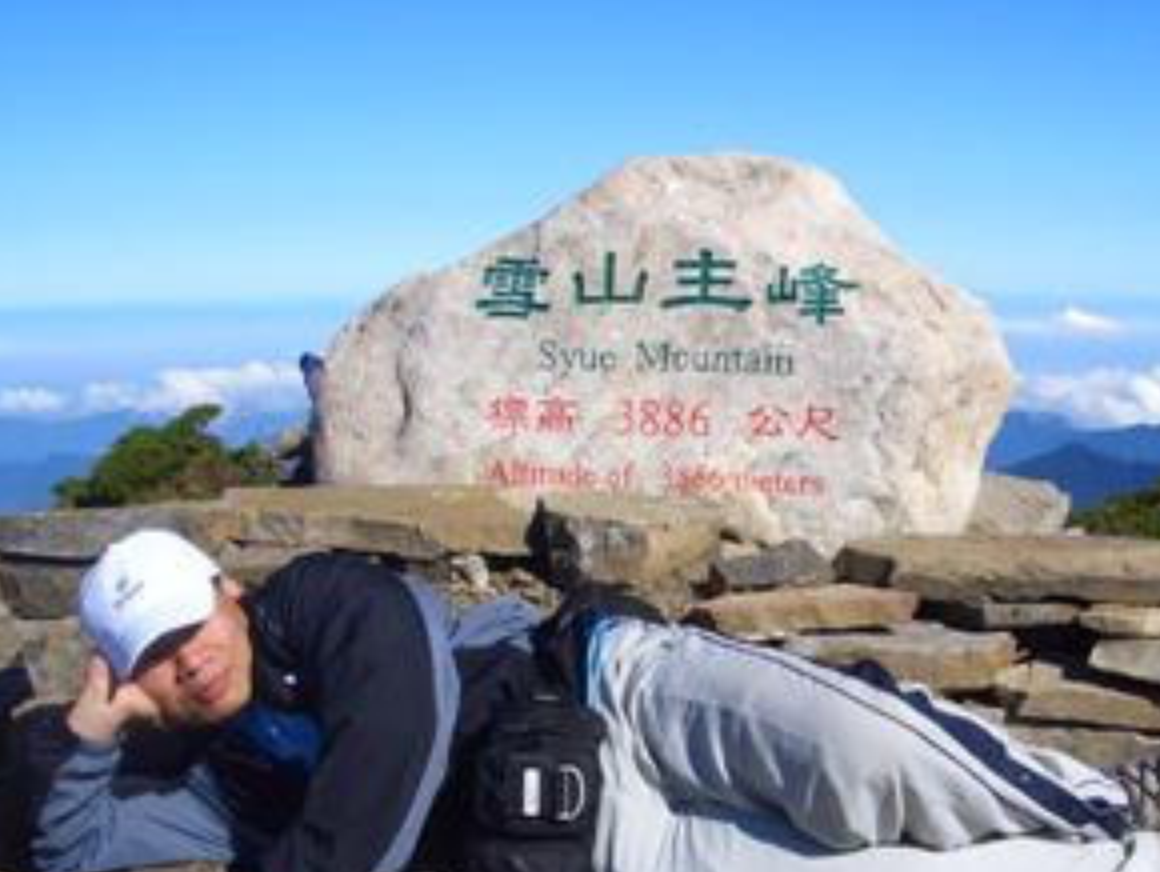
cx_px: 688
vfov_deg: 27.0
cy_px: 508
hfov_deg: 35.4
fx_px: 1811
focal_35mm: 54
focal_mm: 5.8
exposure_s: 1/640
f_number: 4.3
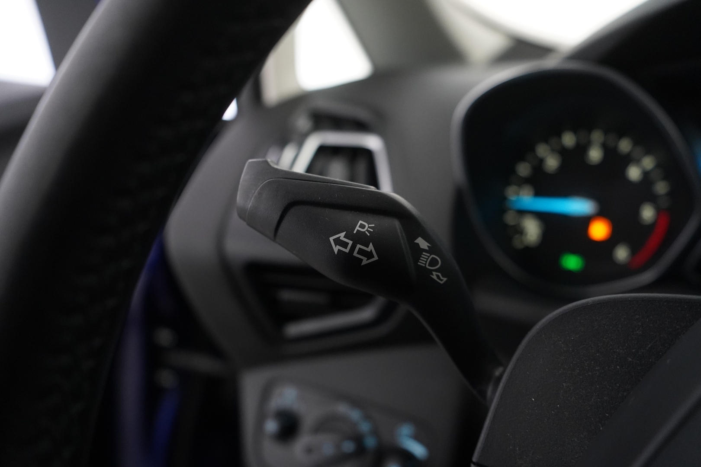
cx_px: 350
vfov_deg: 46.4
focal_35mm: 28
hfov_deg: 65.5
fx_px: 545
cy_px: 234
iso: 4000
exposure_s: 1/60
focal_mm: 28
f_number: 3.5
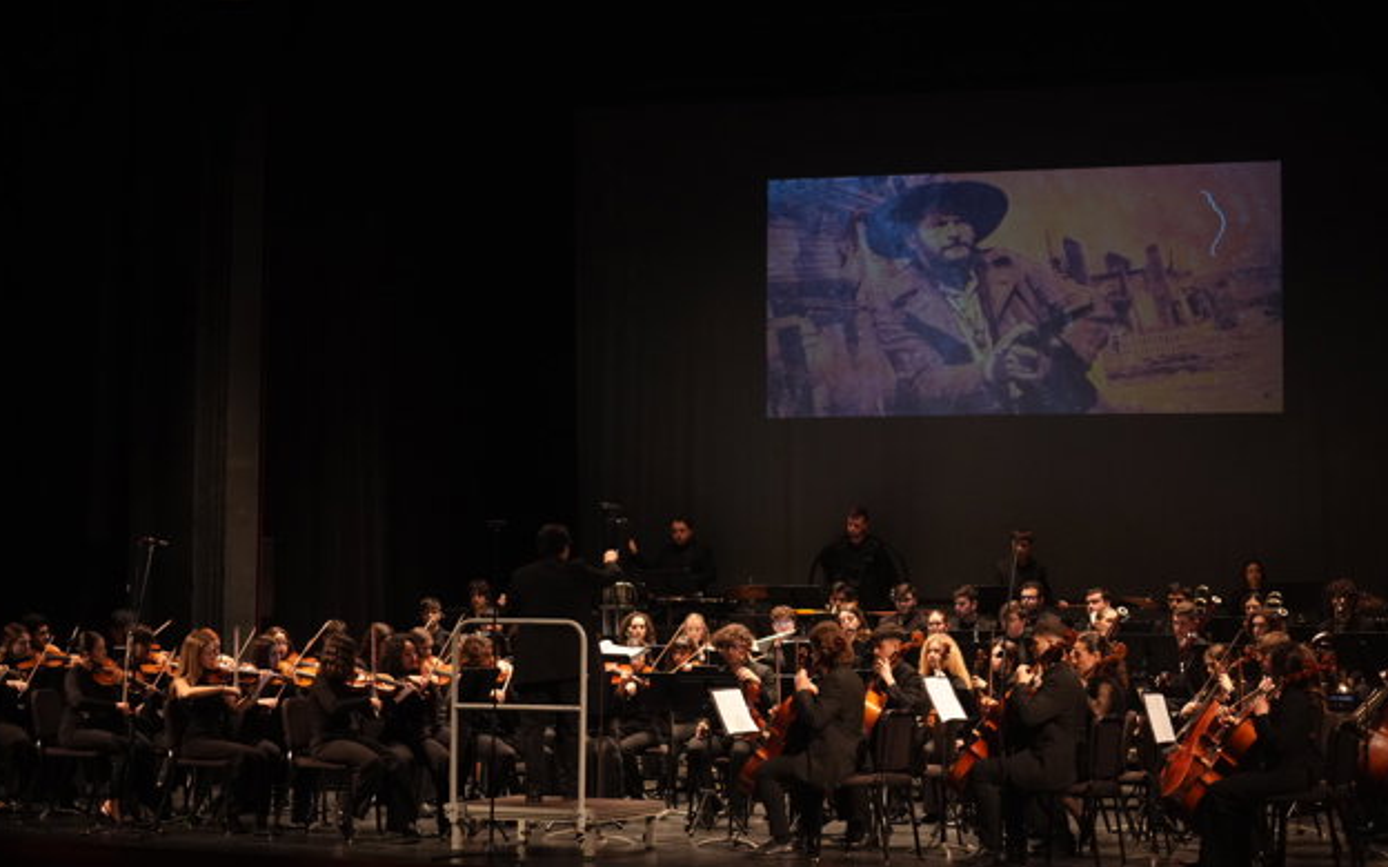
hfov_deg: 26.1
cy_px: 439
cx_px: 736
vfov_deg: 16.5
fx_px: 2988
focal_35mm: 79
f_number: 4
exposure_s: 1/160
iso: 4000
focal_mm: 70
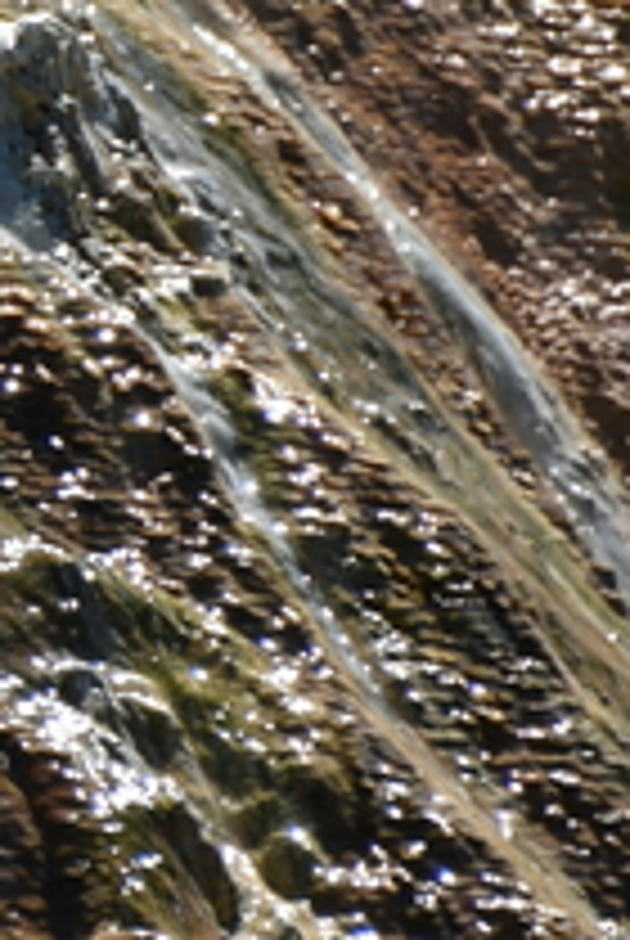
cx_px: -940
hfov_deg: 0.8
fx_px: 47980
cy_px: 148
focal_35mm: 1834
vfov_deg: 1.1
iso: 100
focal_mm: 300
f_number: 6.3
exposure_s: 1/640
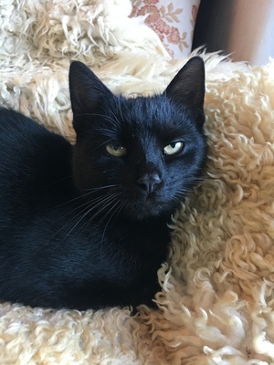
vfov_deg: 61.7
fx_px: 306
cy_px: 182
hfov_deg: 48.2
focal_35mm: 29
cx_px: 137
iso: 100
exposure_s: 1/10
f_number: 2.2
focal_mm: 4.15
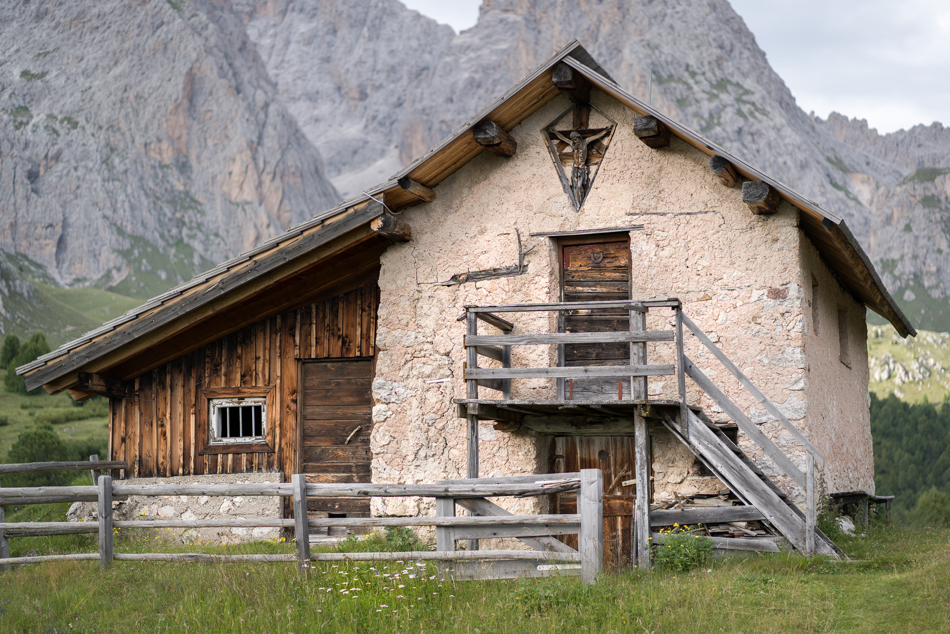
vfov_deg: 16.1
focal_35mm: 85
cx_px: 475
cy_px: 317
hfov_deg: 23.9
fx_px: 2243
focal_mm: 85
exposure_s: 1/1250
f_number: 1.8
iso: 100
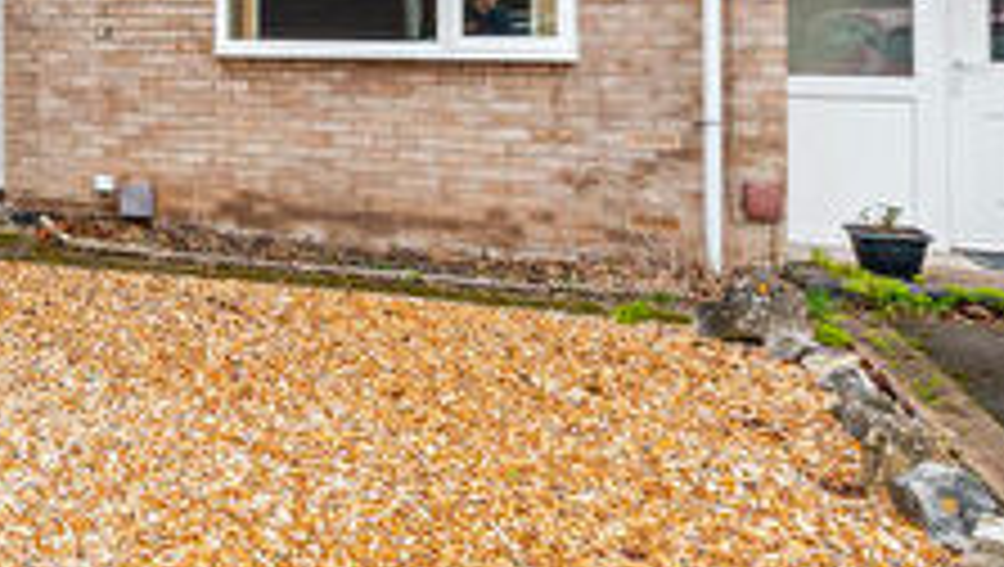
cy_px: 94
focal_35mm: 46
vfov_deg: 25.5
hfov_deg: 35.4
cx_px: -194
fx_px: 1226
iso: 100
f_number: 5.6
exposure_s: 1/100
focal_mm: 14
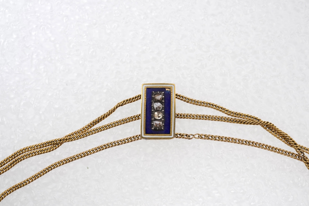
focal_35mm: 45
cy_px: 103
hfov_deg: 43.6
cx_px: 154
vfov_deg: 29.9
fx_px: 386
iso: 500
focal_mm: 30
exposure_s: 1/125
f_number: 18
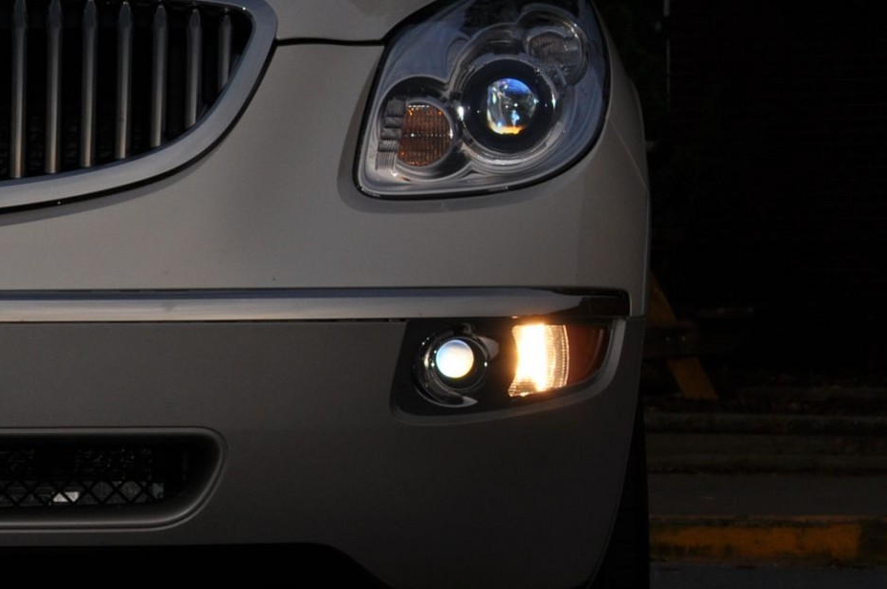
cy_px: 220
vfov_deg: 6.2
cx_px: -93
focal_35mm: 222
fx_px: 5471
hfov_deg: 9.2
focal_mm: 55
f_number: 13
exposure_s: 1/200
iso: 200
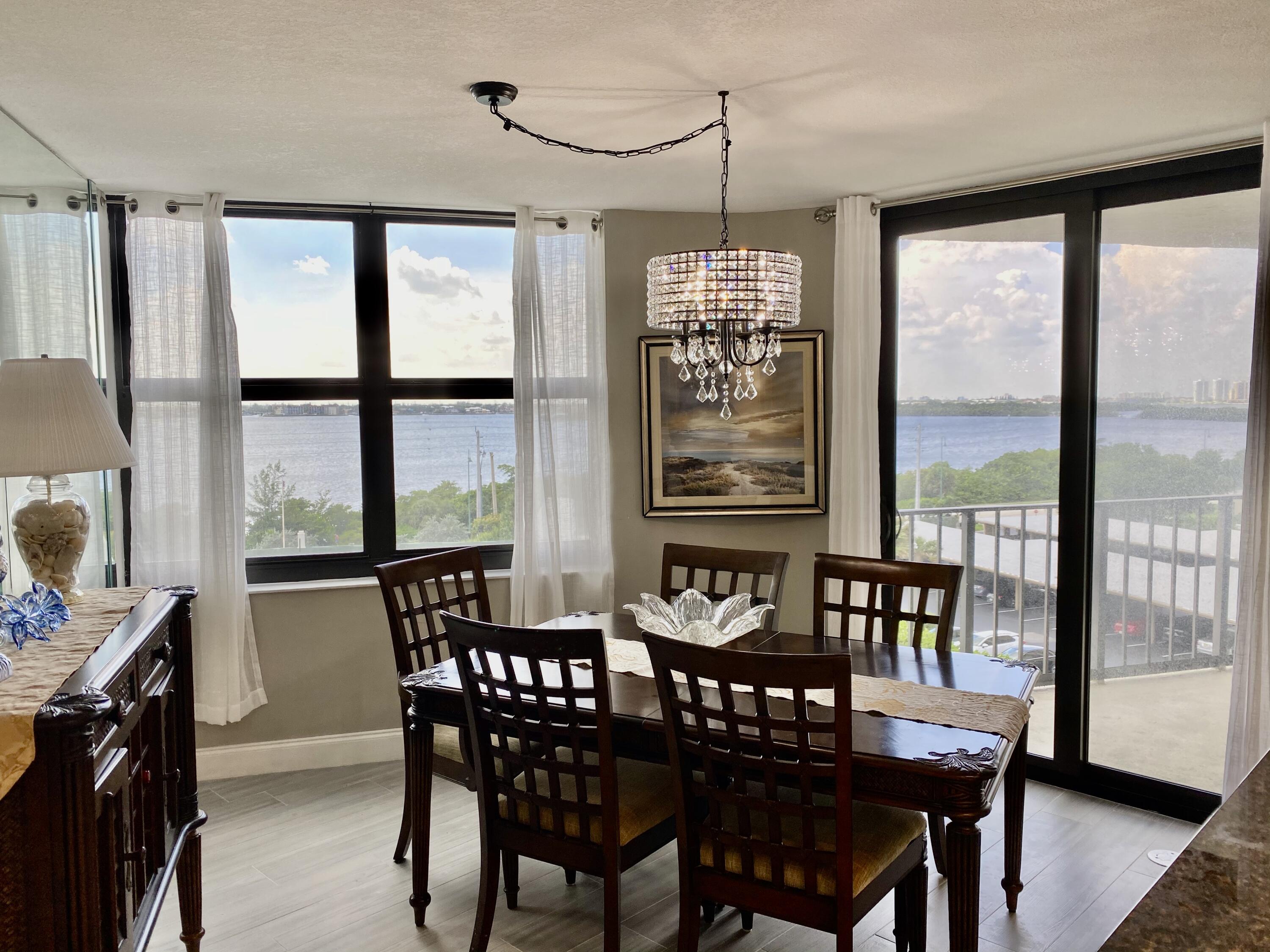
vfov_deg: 53.1
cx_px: 635
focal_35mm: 26
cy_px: 476
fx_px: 954
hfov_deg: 67.3
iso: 32
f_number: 1.8
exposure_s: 1/195
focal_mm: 4.25
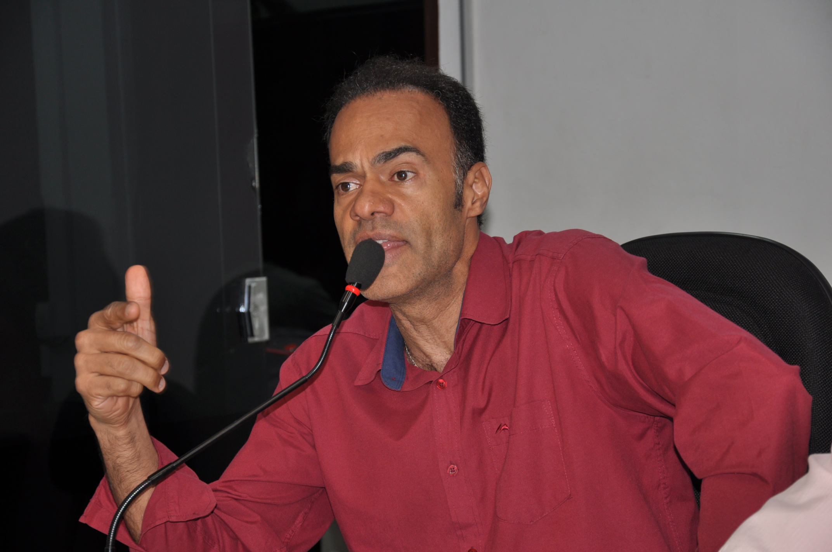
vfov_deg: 13.0
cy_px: 276
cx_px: 416
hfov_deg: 19.5
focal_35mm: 105
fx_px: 2424
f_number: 5.3
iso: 200
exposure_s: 1/60
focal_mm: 70
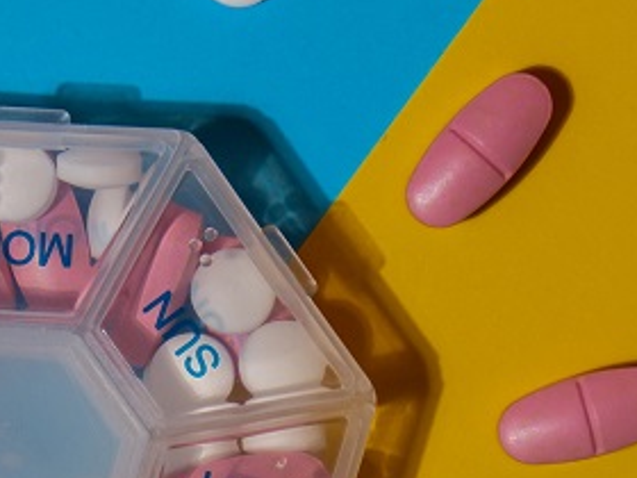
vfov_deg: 5.2
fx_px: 5245
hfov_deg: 6.9
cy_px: 467
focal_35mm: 285
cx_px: 39
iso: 400
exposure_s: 1/180
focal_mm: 55
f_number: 6.4
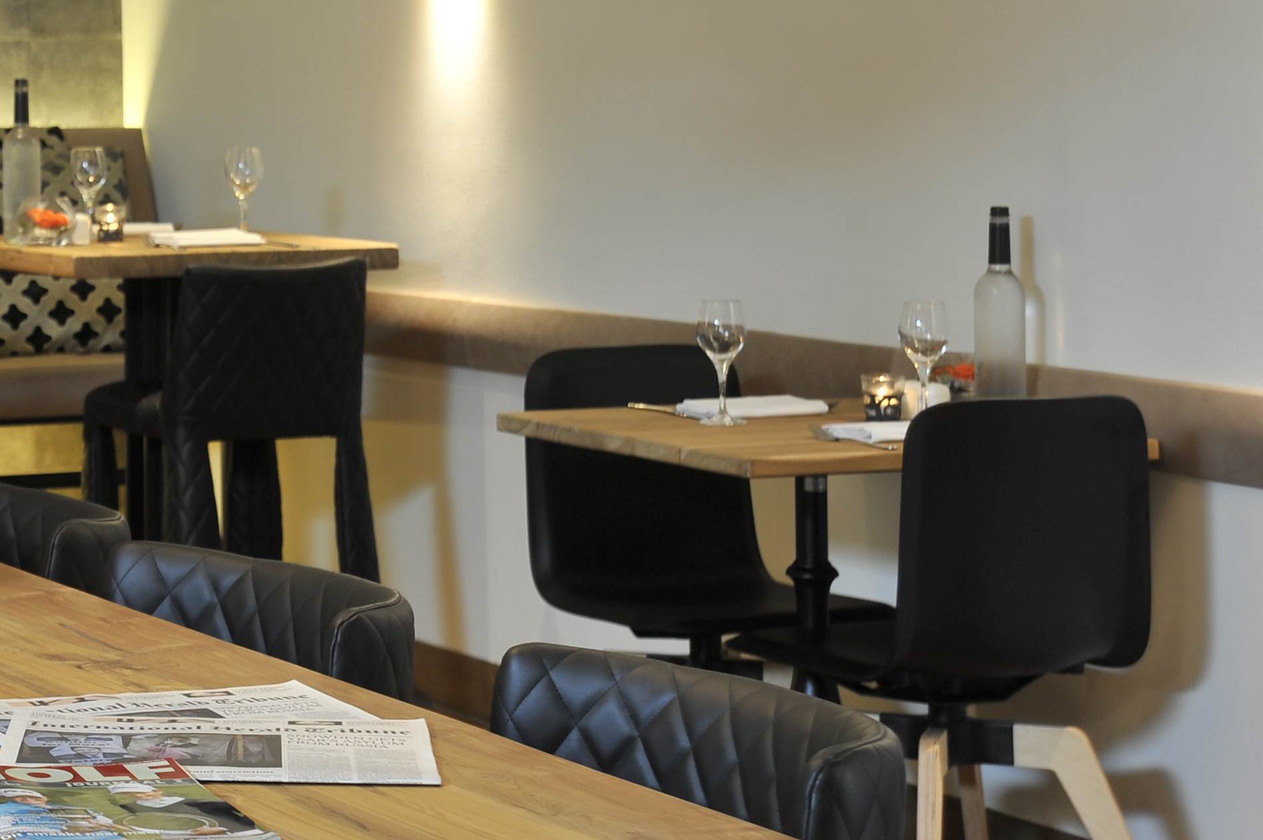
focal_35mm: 112
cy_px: -39
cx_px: -116
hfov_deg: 17.7
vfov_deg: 12.1
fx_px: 3926
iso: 200
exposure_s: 1/3
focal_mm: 50
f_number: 5.6
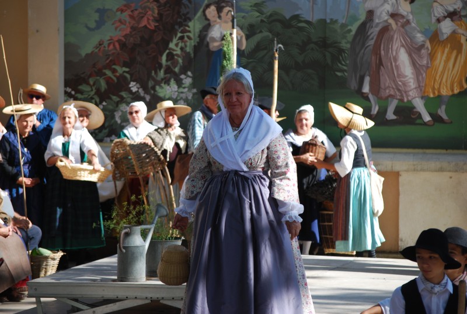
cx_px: 234
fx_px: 2262
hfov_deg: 11.8
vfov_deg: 7.9
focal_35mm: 174
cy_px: 157
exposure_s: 1/400
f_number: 5
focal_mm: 116
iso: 200
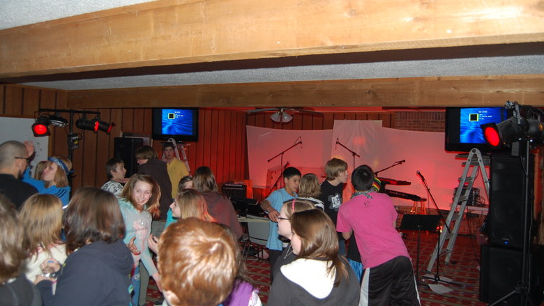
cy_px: 141
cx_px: 269
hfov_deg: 66.1
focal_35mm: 29
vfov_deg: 40.2
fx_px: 418
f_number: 4
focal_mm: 18
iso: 400
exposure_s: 1/60
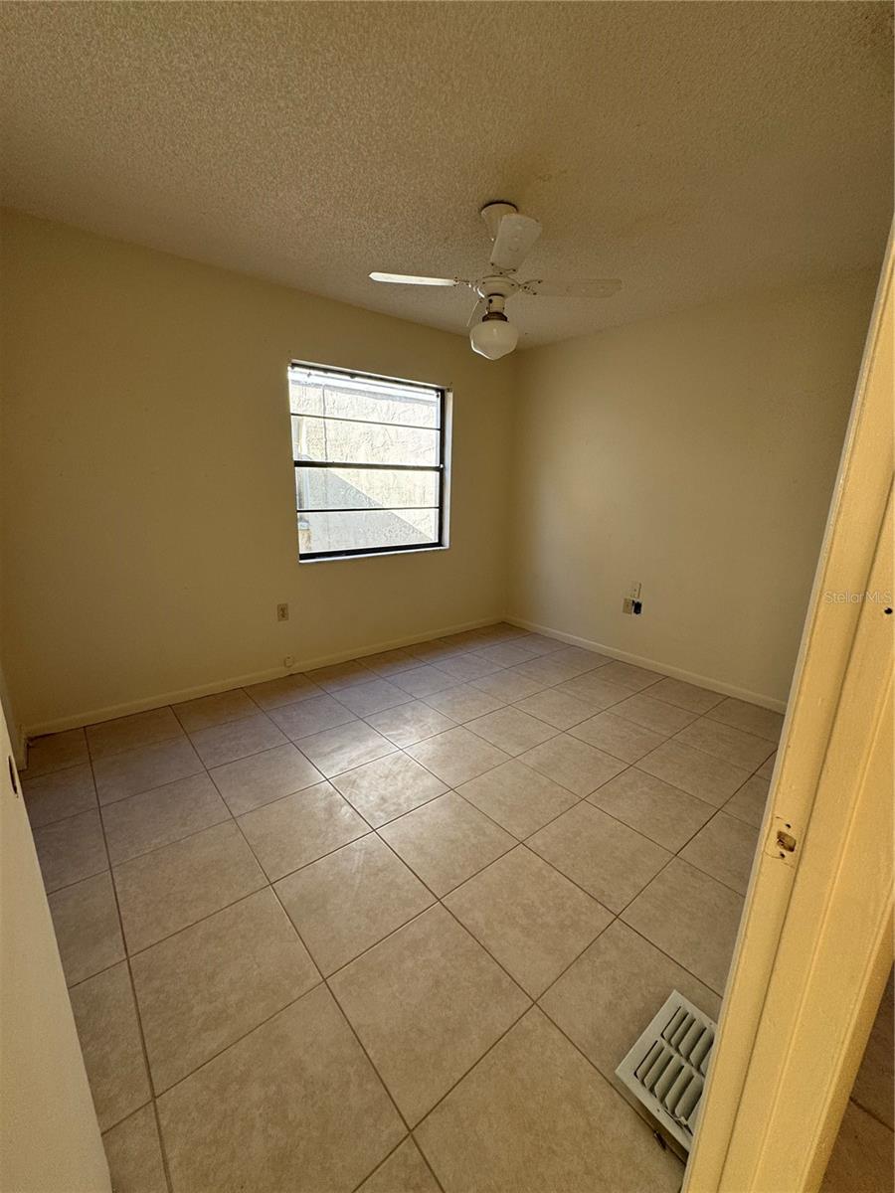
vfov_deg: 102.1
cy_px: 596
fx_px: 483
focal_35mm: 14
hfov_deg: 85.7
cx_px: 448
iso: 100
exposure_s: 1/99
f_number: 2.2
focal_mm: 2.22
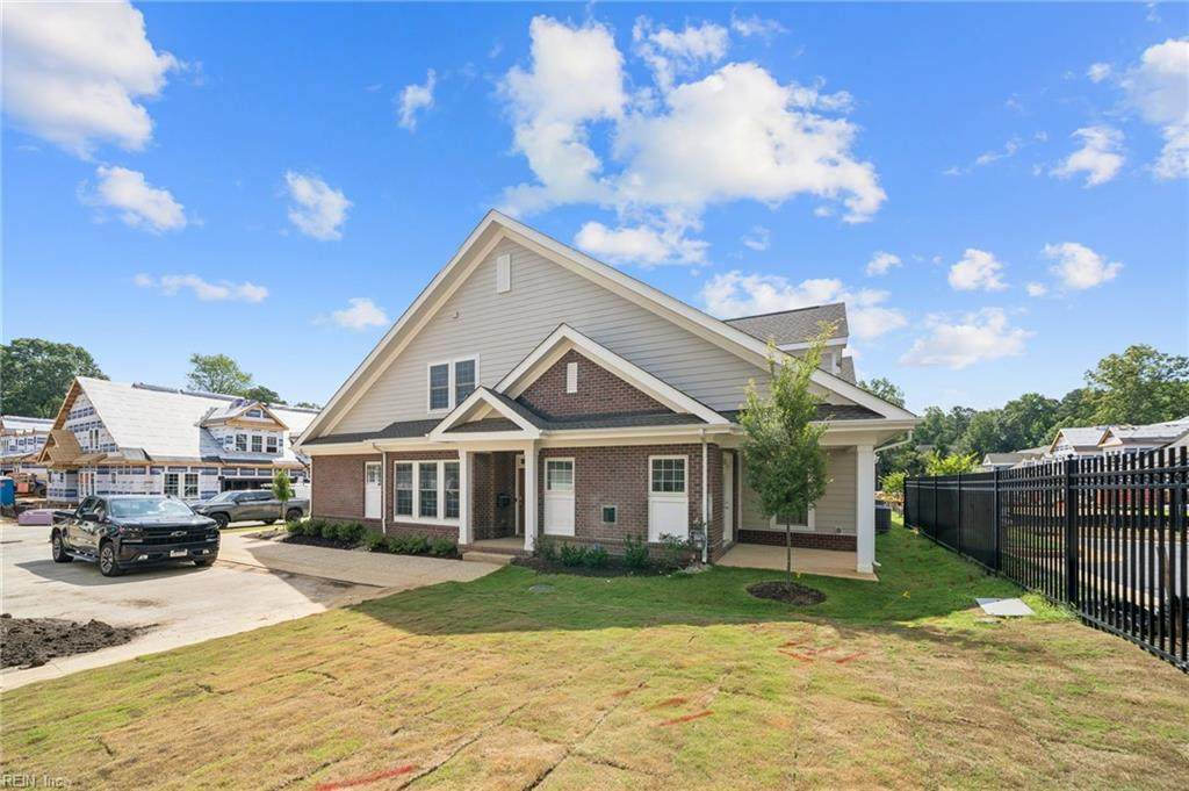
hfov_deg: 112.7
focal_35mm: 12
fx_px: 396
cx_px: 594
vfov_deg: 89.9
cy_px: 396
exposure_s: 1/500
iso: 250
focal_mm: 12
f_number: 8
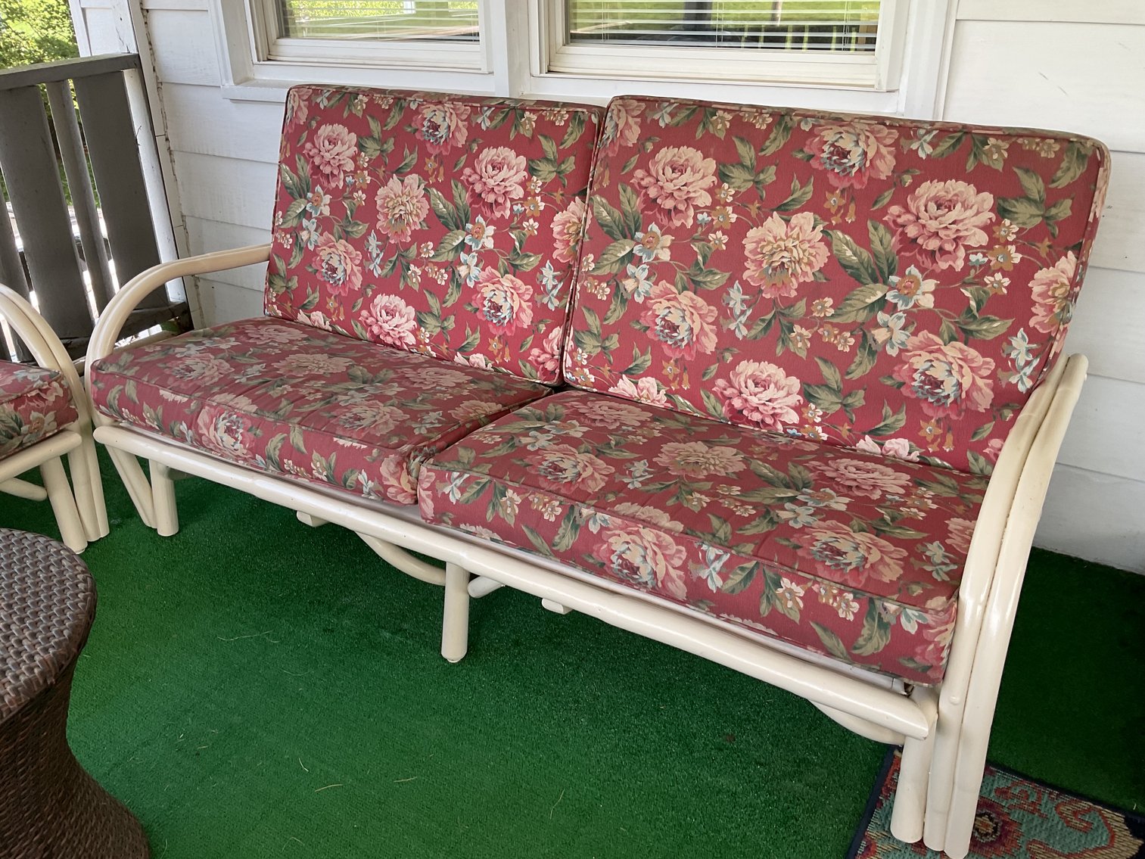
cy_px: 430
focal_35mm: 29
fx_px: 959
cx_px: 572
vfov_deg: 48.2
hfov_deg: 61.7
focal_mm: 3
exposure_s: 1/120
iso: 50
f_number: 1.8
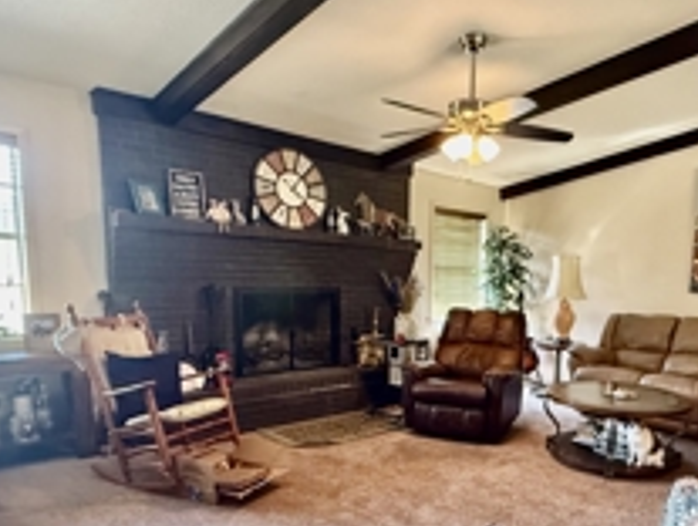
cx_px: 479
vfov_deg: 50.6
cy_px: 351
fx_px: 545
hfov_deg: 63.2
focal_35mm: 27
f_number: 2.2
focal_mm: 2.22
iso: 1000
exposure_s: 1/60
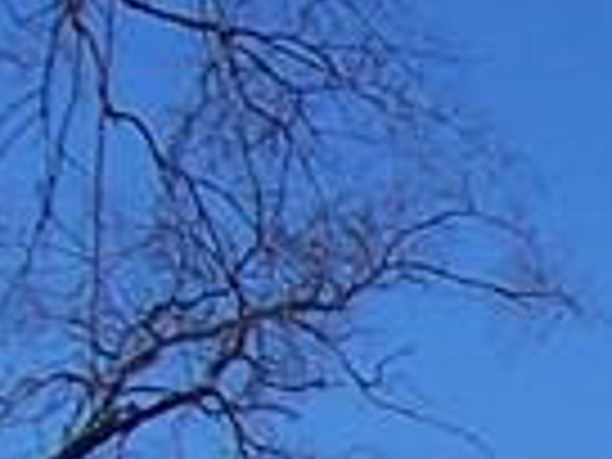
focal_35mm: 287
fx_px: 5074
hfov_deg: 6.5
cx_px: 1611
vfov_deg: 5.0
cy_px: 1292
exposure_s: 1/500
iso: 80
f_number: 5.6
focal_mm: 6.3
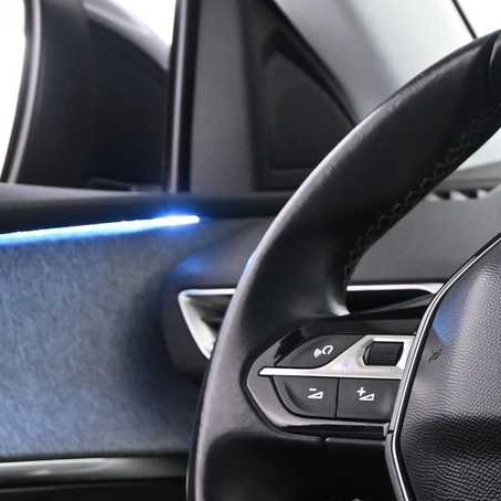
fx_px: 1675
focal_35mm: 102
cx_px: 639
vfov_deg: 17.0
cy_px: 340
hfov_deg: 16.2
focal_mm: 22.5
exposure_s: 1/30
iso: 3200
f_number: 4
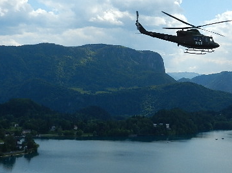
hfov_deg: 31.7
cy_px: 85
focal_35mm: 59
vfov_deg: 24.8
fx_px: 395
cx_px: 190
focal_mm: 5.9
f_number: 3.8
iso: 160
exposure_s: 1/1600
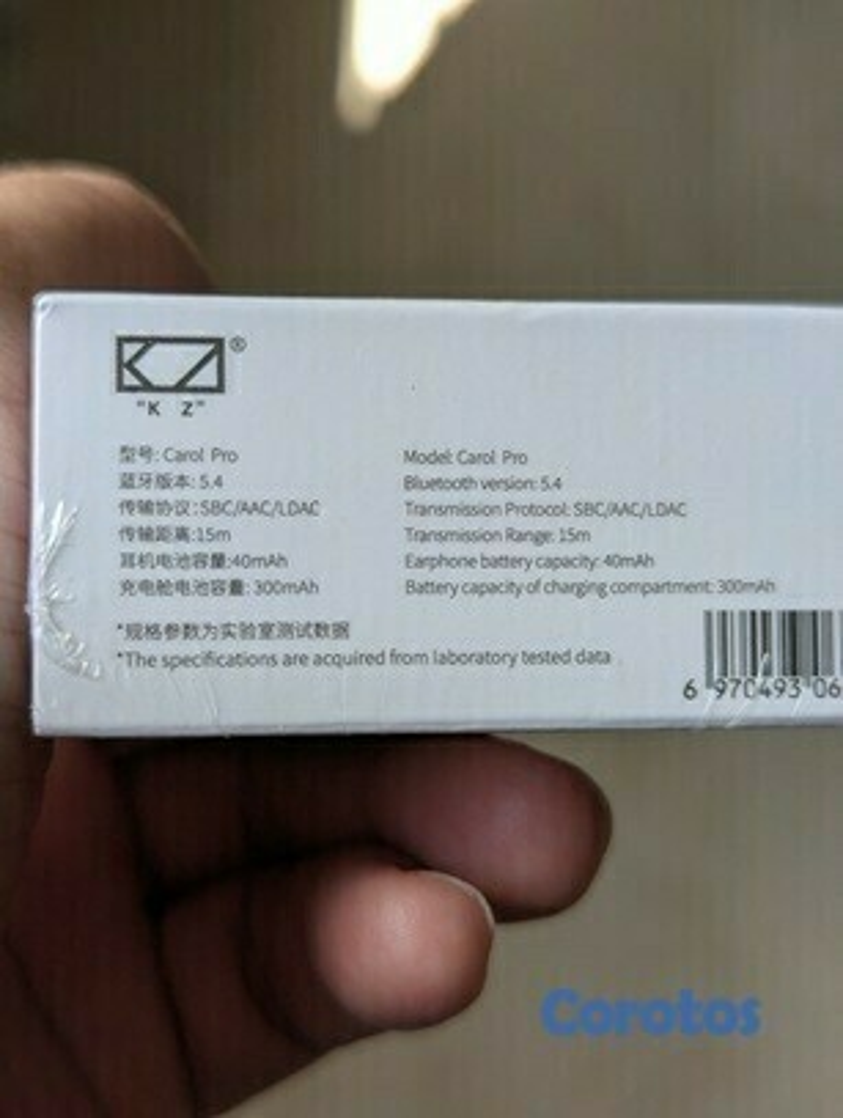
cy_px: 559
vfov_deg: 39.6
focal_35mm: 48
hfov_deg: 30.4
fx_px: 1553
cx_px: 422
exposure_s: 1/243
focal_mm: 6.81
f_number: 1.85
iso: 76
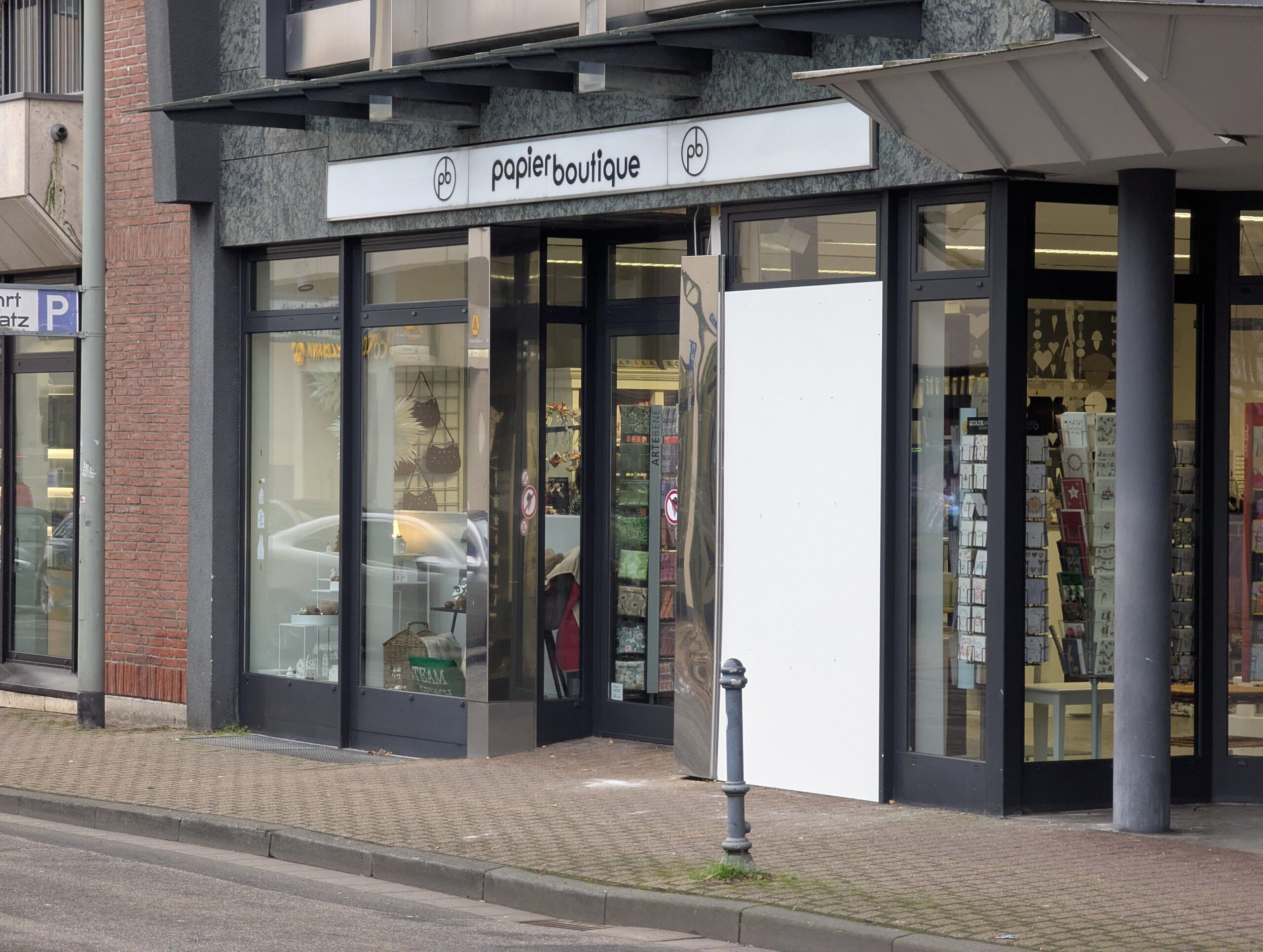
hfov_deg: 18.5
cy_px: 476
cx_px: 632
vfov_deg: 14.0
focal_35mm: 106
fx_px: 3873
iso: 304
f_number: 3.5
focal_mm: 19
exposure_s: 1/82.6
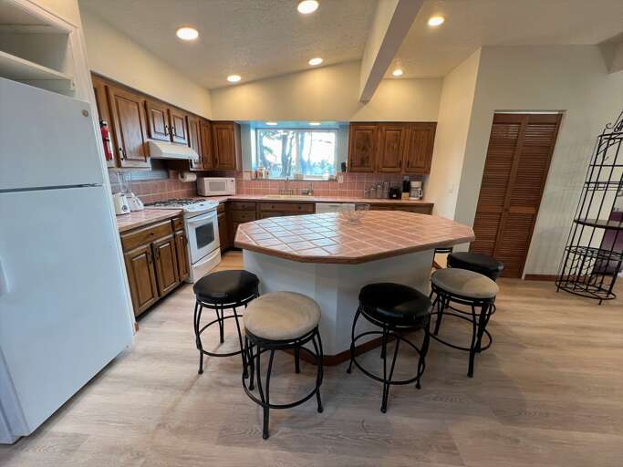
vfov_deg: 89.9
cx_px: 312
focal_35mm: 13
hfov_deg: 106.2
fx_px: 234
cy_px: 234
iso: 125
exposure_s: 1/120
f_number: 1.8
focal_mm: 1.57
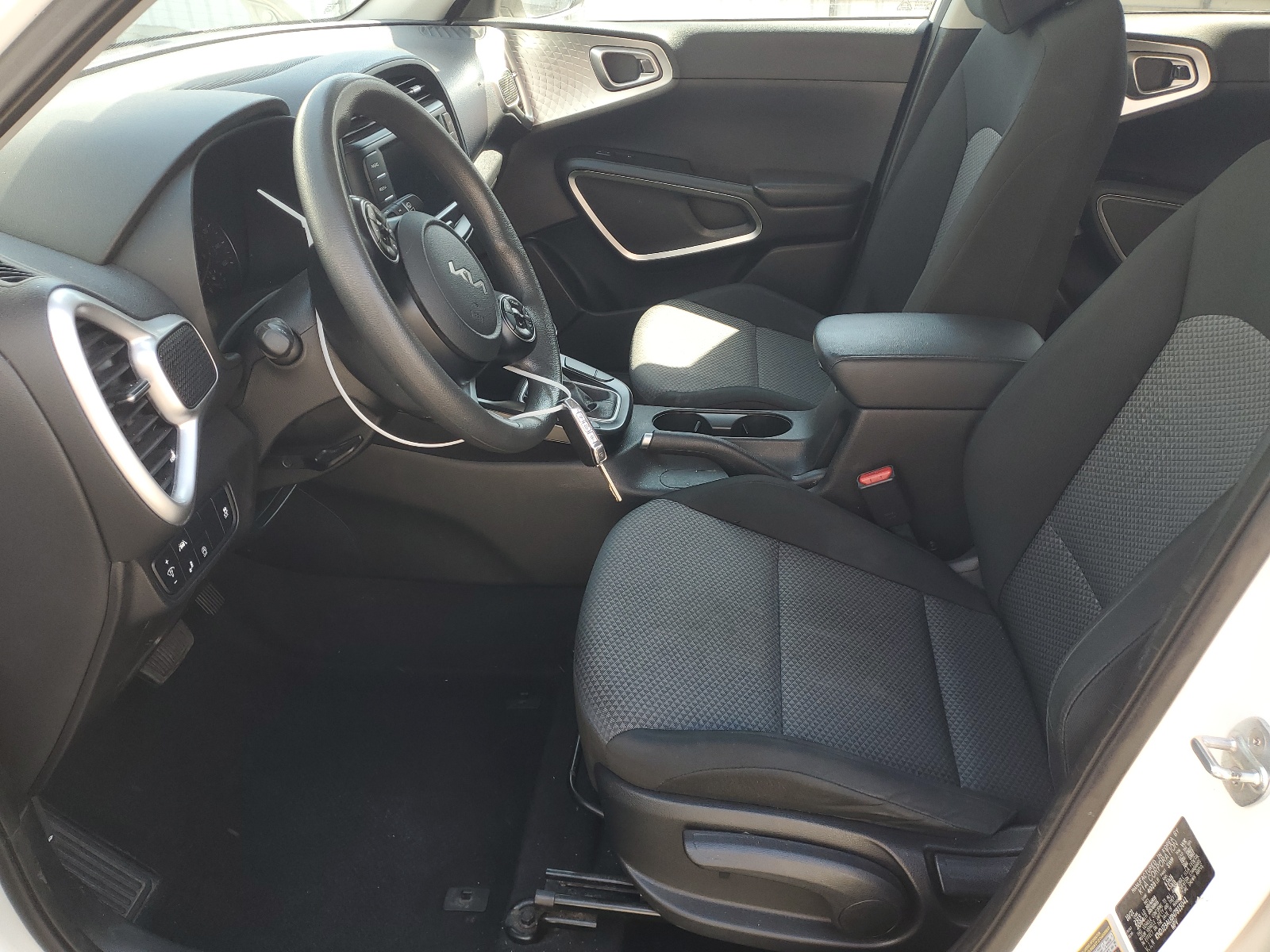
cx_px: 635
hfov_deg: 67.3
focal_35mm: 26
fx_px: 954
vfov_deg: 53.1
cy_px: 476
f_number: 1.5
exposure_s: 1/192
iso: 50
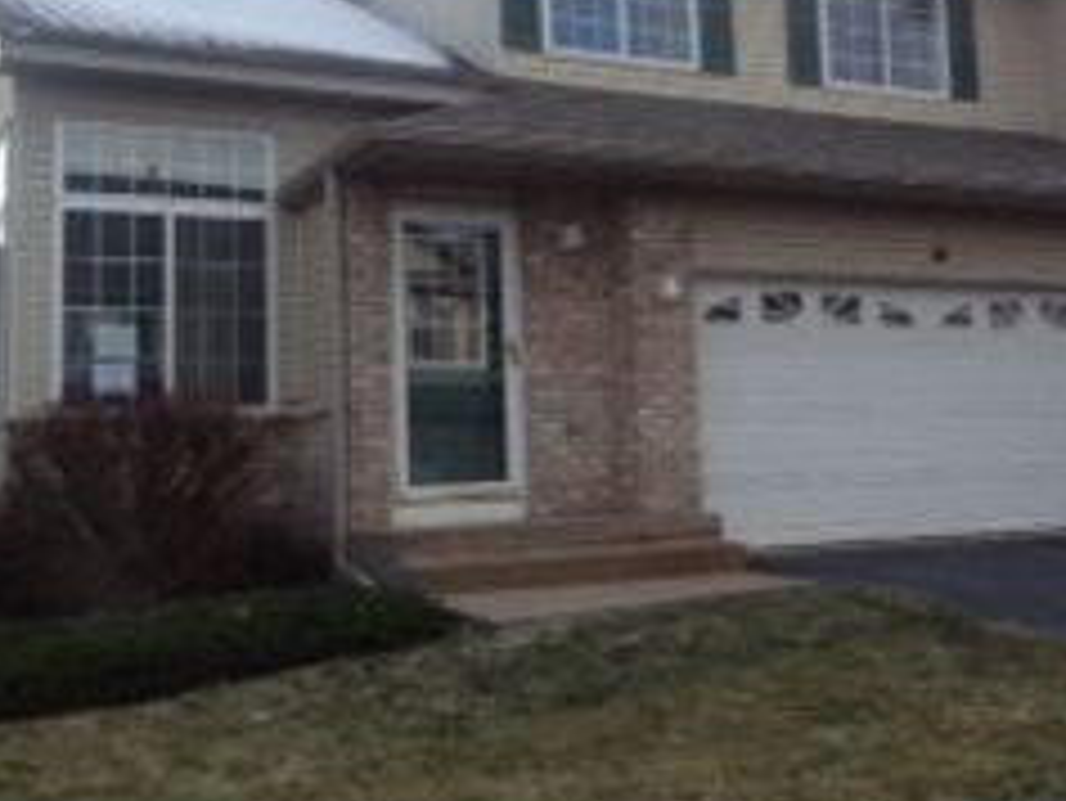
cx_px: 661
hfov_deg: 37.3
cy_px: 302
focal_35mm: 51
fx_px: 1571
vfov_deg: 28.5
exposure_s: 1/502
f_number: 2.4
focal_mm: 4.28
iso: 50
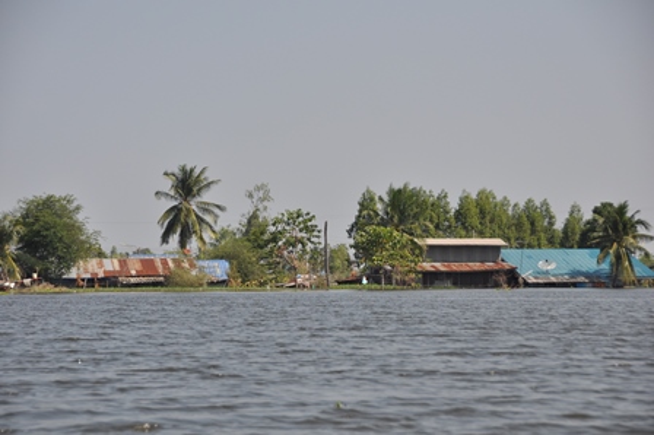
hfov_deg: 16.7
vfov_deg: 11.1
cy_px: 218
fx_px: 2233
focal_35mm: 123
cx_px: 327
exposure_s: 1/1600
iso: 200
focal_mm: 82
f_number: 5.6
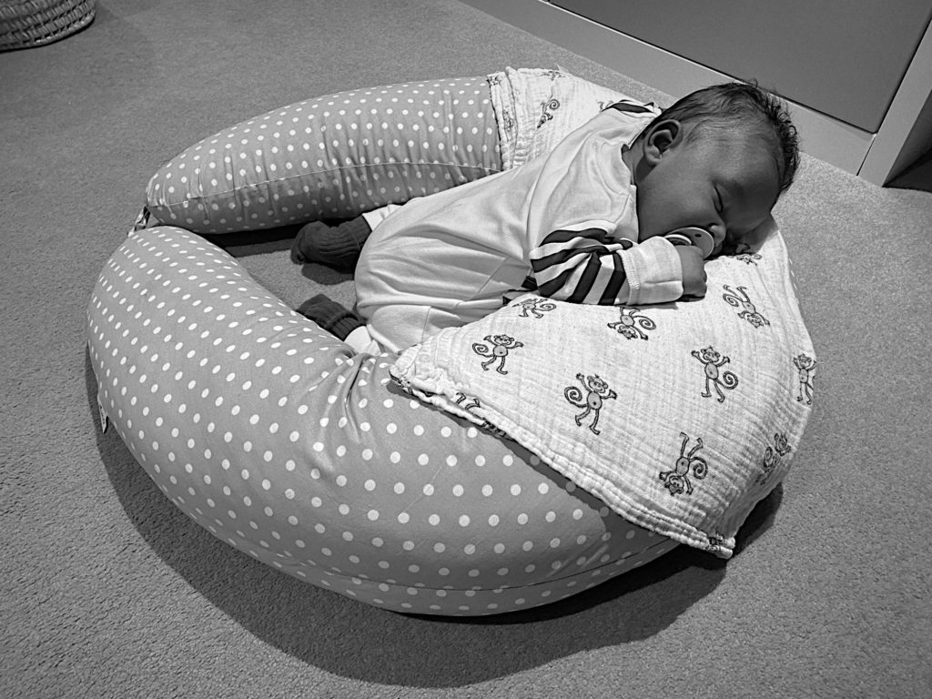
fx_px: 700
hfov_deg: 67.3
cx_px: 466
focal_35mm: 26
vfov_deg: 53.1
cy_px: 350
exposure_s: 1/50
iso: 250
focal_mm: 4.25
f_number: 1.8
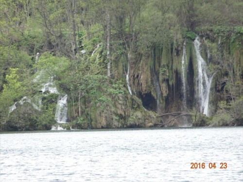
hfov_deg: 3.4
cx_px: 122
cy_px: 91
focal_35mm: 585
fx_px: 4107
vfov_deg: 2.5
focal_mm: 99.92
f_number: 6.3
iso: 400
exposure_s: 1/250
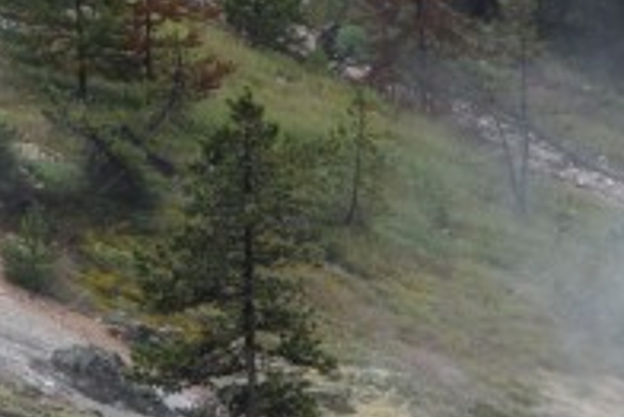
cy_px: 891
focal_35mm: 431
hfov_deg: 4.7
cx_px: 1445
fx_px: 7469
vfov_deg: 3.2
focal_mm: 55
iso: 220
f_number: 8
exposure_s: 1/250
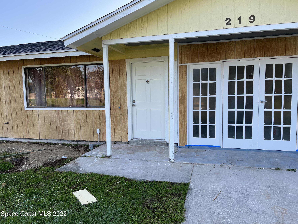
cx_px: 149
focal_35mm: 26
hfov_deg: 67.3
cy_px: 112
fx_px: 224
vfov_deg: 53.1
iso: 50
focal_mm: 5.1
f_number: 1.6
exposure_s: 1/550
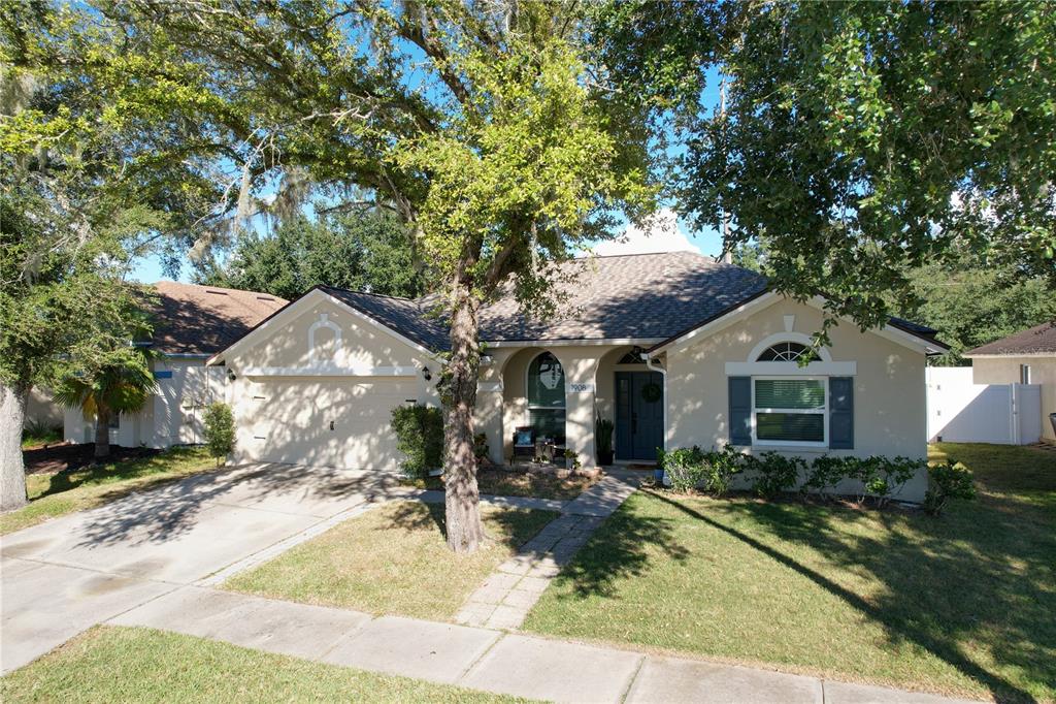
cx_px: 528
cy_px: 352
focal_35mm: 22
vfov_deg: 57.2
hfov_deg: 78.6
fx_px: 645
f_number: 2.8
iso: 100
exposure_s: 1/250
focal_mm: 8.38
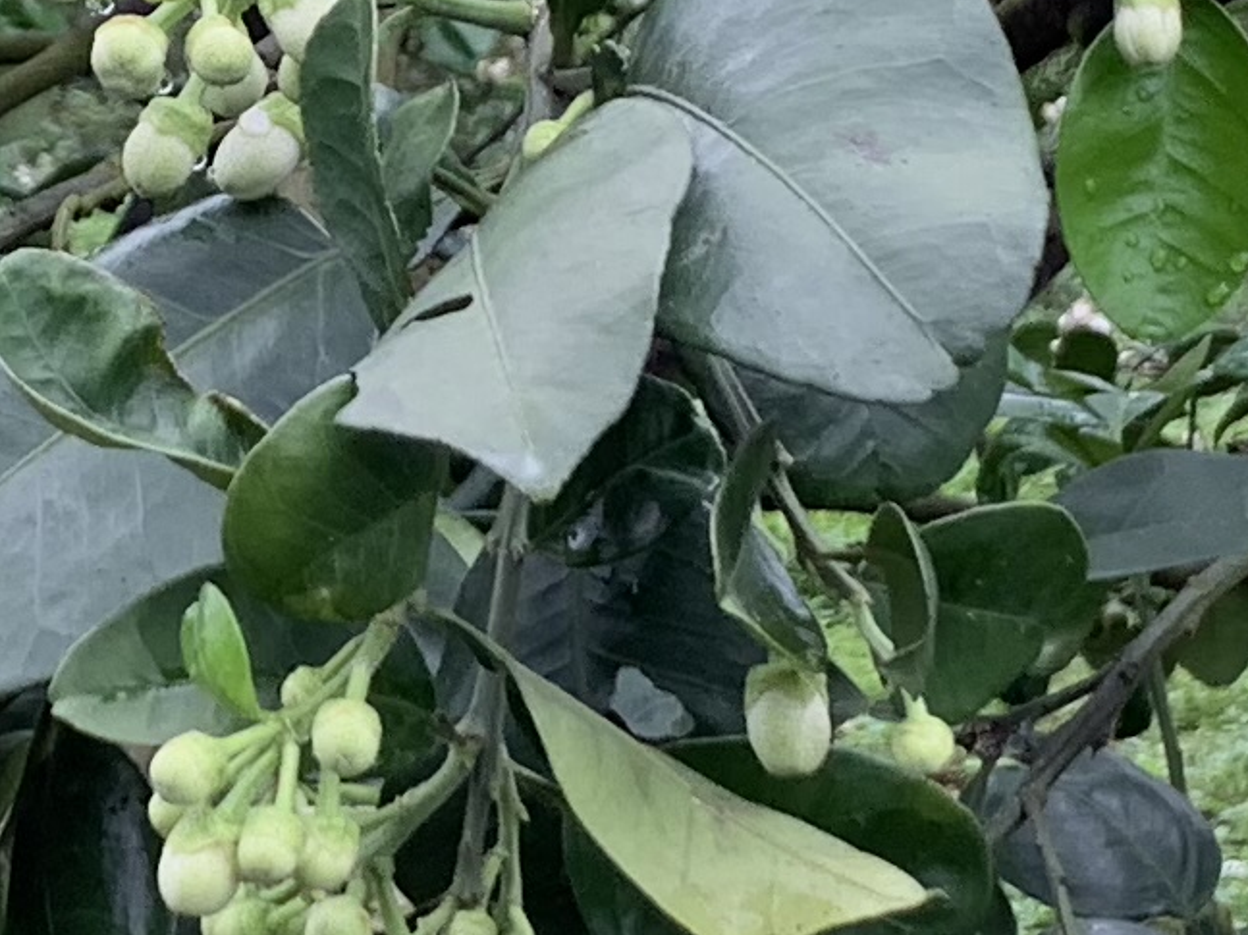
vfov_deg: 9.1
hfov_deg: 12.1
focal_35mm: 162
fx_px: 5839
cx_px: 89
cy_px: 245
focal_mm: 4.25
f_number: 1.8
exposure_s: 1/121
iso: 40
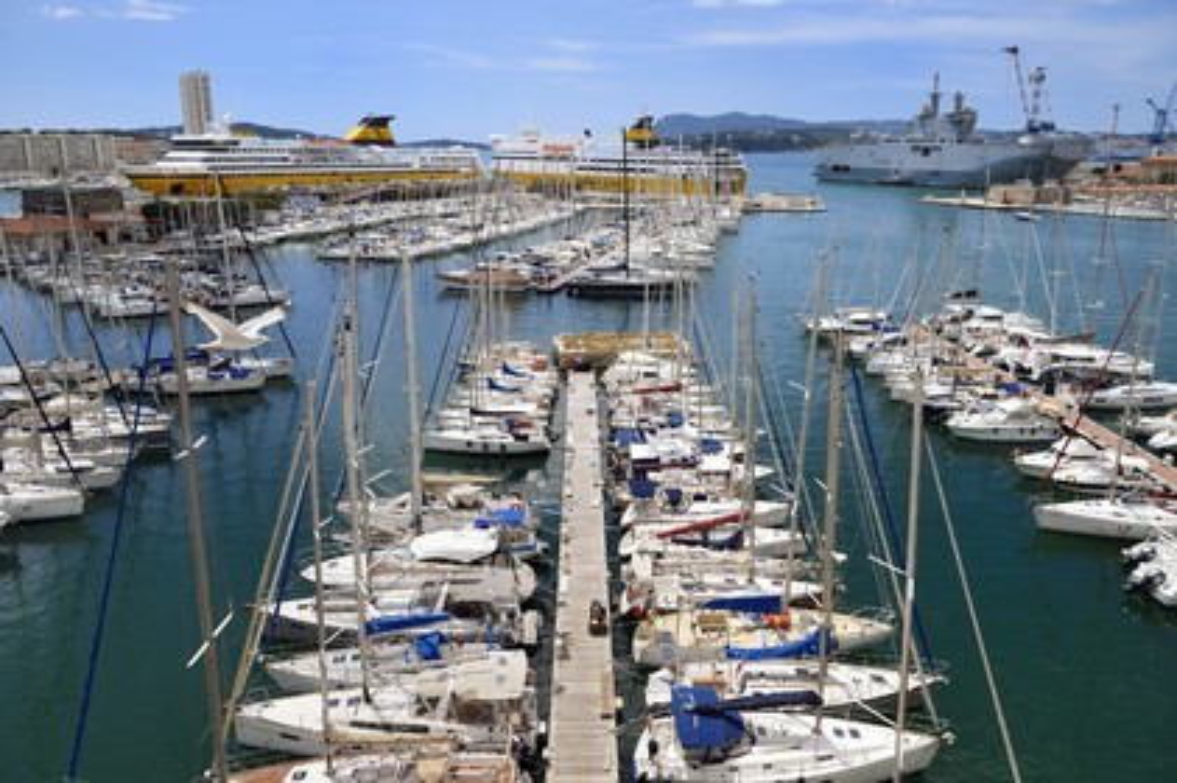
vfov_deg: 43.5
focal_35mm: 30
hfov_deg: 62.0
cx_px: 588
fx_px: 980
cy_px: 392
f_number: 9
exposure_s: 1/800
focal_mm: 30
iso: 200
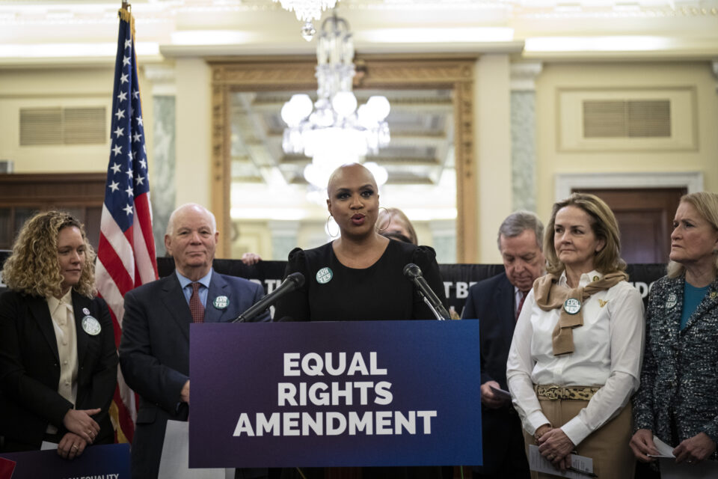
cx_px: 359
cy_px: 240
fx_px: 1396
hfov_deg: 28.8
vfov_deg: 19.5
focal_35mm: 70
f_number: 2.8
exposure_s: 1/400
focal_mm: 70
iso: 3200
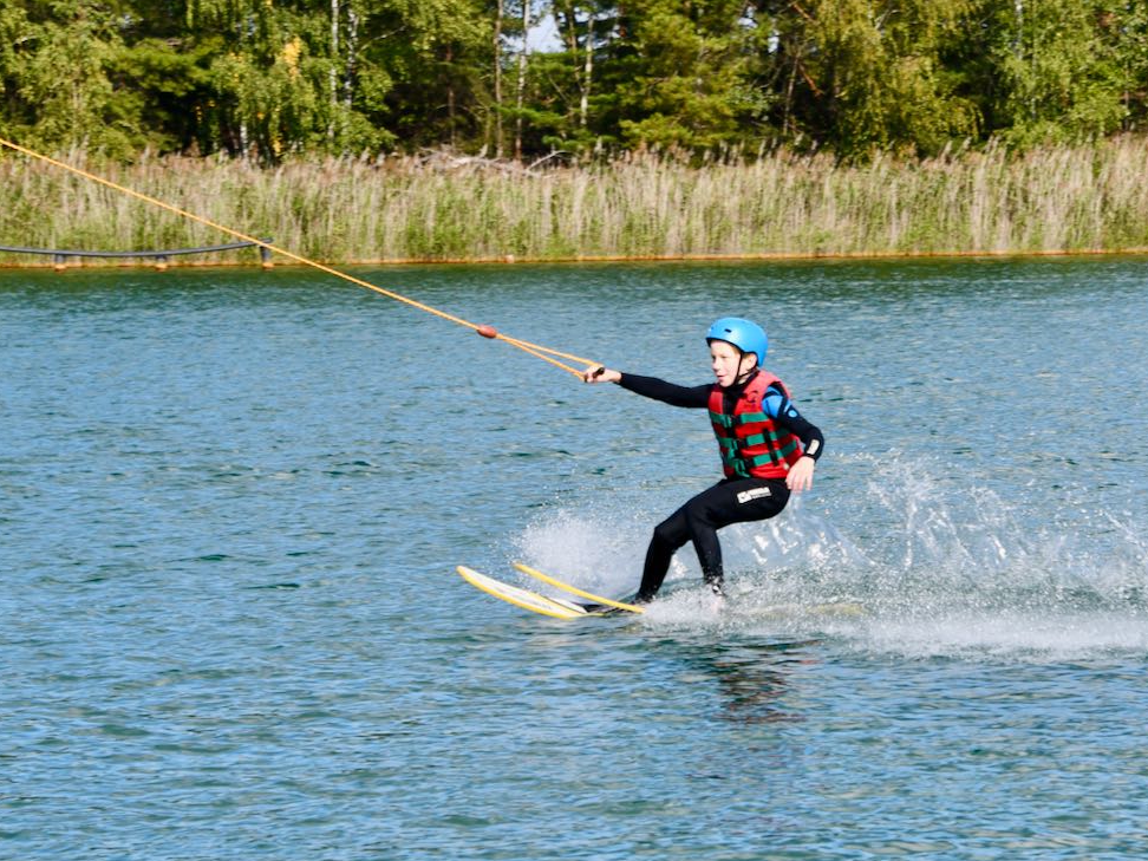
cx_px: 605
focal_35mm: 147
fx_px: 4875
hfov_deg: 13.4
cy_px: 432
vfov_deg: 10.1
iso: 100
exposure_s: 1/320
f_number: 9
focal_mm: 90
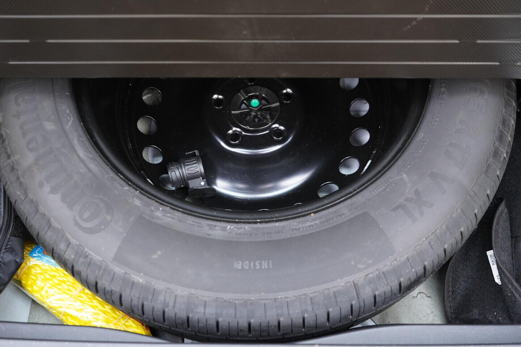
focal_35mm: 36
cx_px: 260
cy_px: 174
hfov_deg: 53.1
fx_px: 521
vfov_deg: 36.9
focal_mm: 24
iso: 1000
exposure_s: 1/40
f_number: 2.8
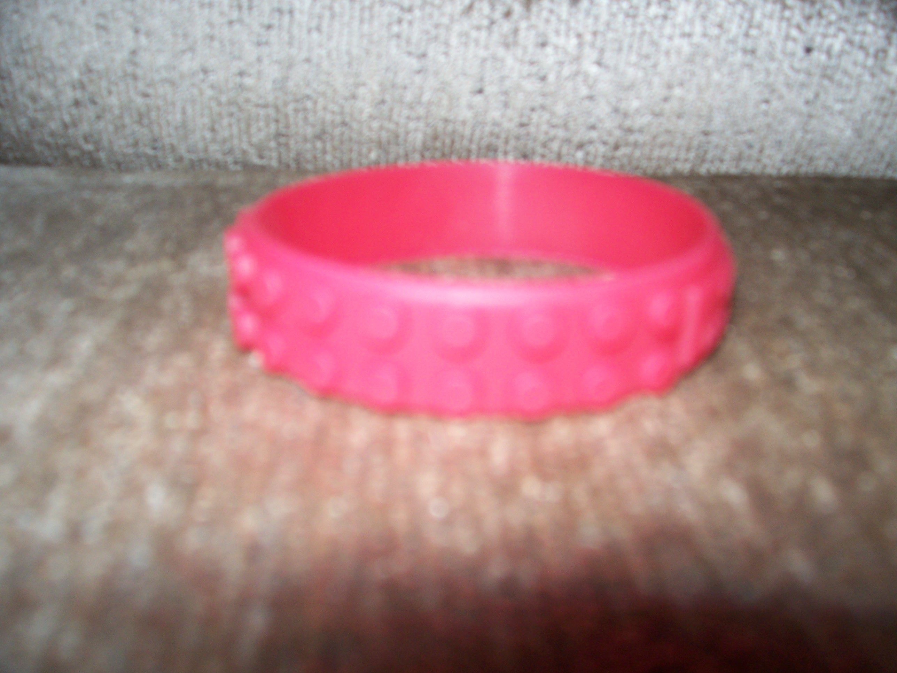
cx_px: 448
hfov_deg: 54.0
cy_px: 336
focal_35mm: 34
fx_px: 881
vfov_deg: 41.8
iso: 125
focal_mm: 5.6
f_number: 2.7
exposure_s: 1/60
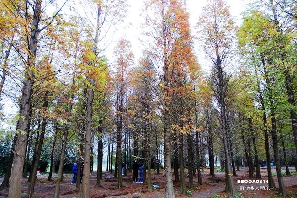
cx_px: 148
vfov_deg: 53.1
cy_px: 99
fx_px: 198
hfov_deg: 73.8
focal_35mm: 24
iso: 320
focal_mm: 8.8
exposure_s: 1/30
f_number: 1.8
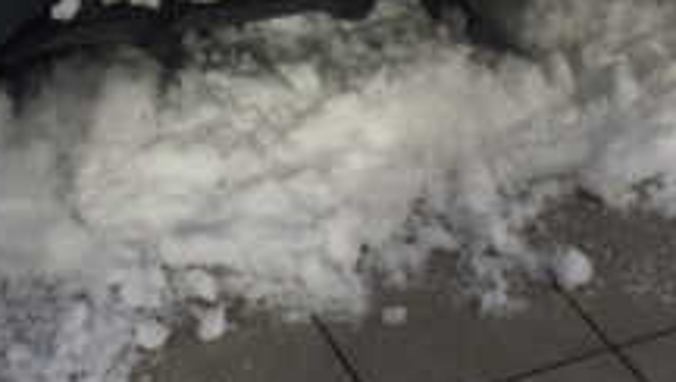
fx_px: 1794
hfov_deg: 21.2
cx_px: 207
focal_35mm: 100
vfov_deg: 11.2
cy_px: -332
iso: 25
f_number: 2.4
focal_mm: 3.3
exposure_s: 1/2203
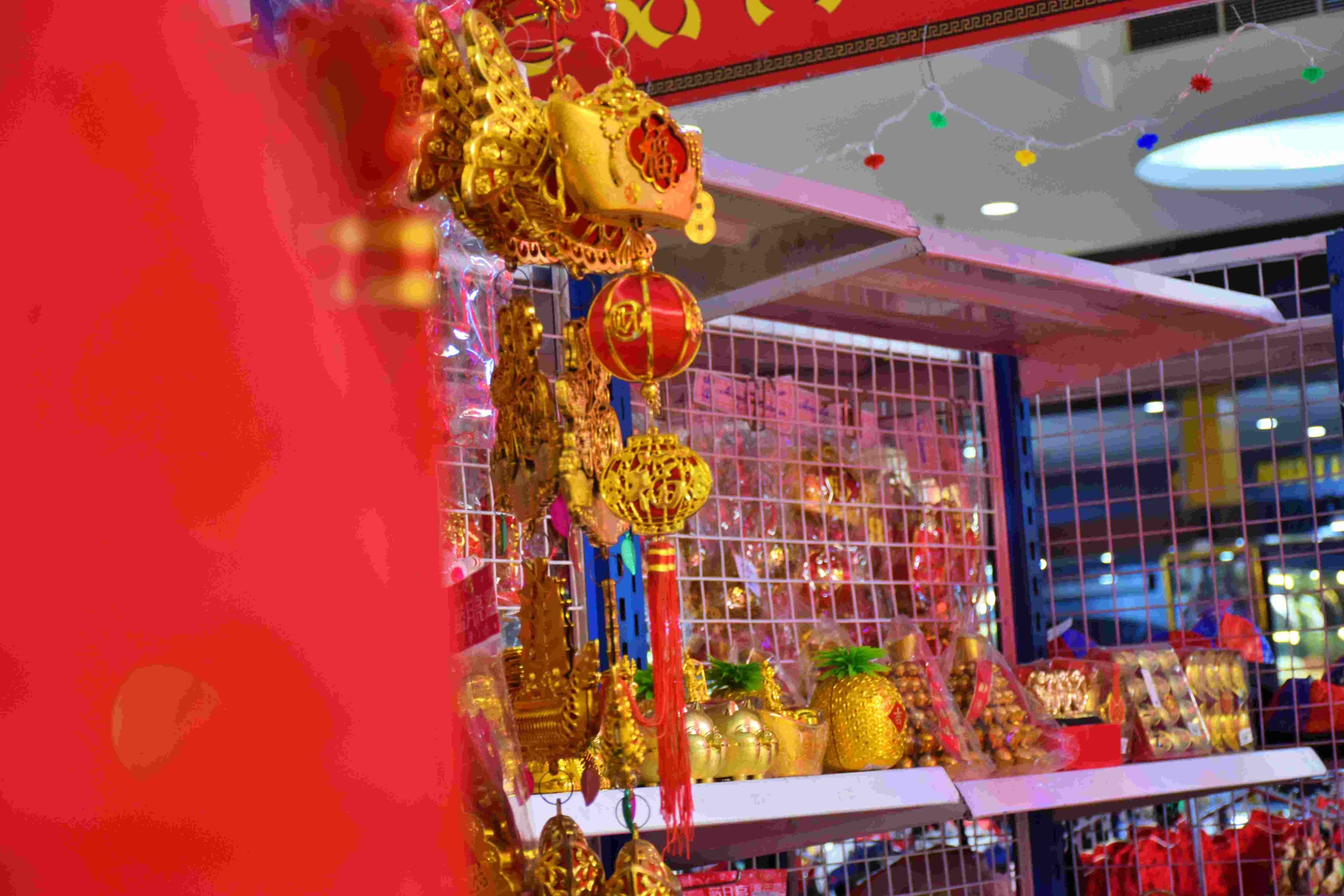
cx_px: 672
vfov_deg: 17.5
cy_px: 448
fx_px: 2912
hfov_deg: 26.0
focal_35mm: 78
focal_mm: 52
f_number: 4.8
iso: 500
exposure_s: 1/25
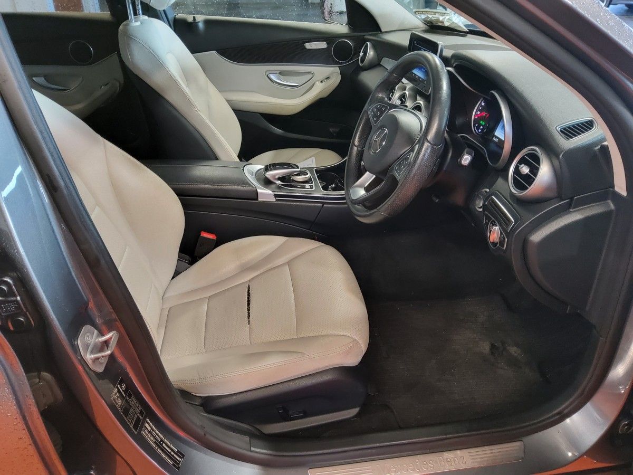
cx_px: 316
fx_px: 475
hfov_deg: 67.3
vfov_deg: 53.1
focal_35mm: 26
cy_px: 238
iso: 500
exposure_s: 1/50
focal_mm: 3.08
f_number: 2
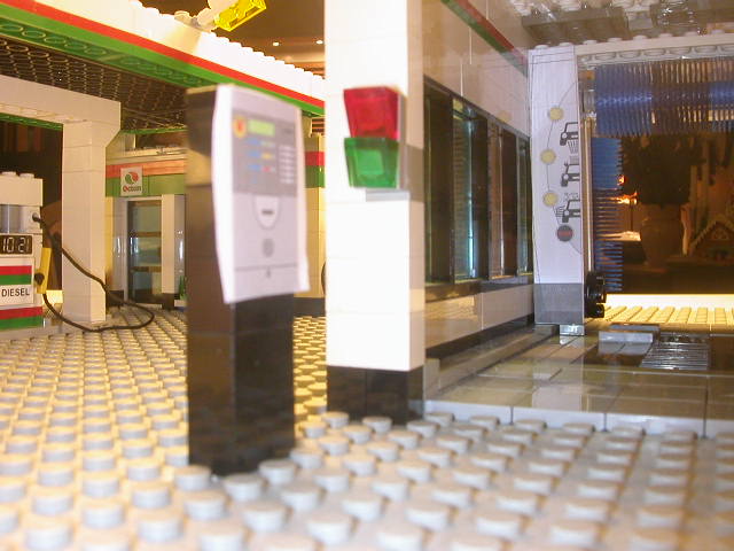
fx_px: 785
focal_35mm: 37
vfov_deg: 38.7
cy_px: 276
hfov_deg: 50.1
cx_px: 367
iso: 200
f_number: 4.5
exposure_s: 1/7.8
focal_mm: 5.6
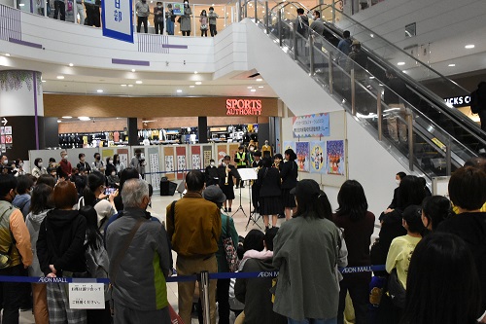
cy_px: 162
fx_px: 486
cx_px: 243
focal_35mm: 36
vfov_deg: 36.8
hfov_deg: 53.1
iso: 6400
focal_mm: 24
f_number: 8
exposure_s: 1/250
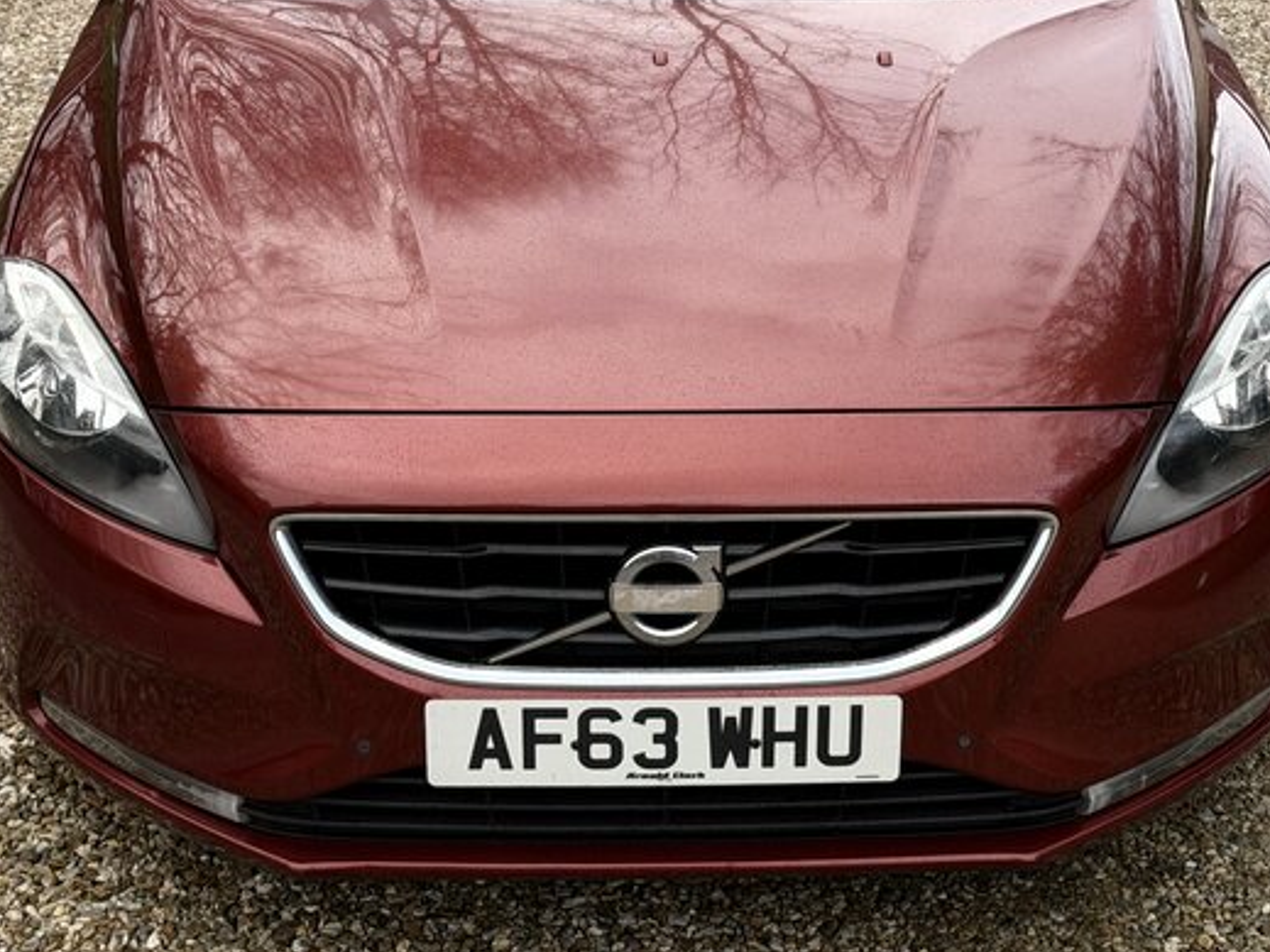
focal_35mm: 74
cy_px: 328
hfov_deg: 26.3
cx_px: 722
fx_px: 2714
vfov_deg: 19.8
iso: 64
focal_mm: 6.76
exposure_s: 1/269
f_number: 1.78
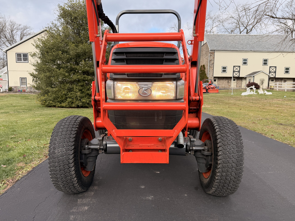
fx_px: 205
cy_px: 110
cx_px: 148
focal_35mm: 24
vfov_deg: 56.8
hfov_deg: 71.6
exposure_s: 1/955
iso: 100
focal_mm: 6.76
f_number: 1.78
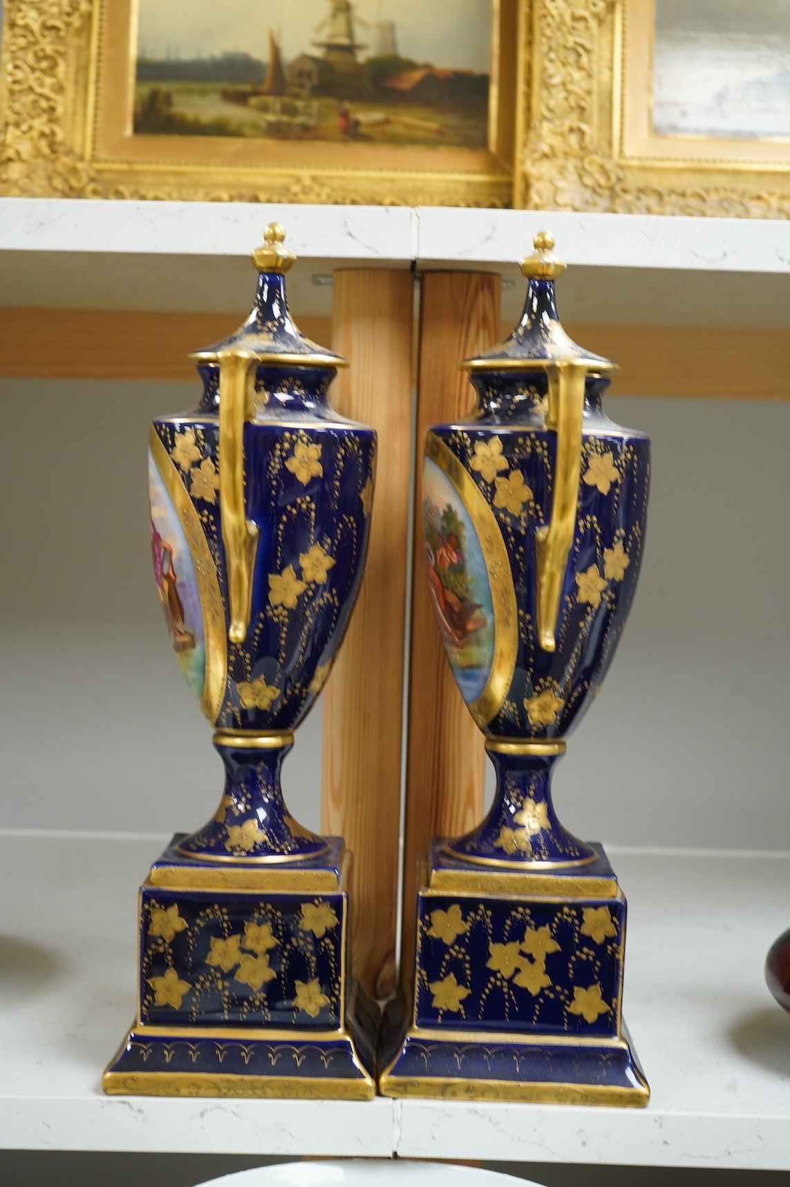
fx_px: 1847
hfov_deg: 24.1
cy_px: 594
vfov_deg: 35.7
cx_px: 395
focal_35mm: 56
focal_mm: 56
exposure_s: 1/80
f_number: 7.1
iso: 2500
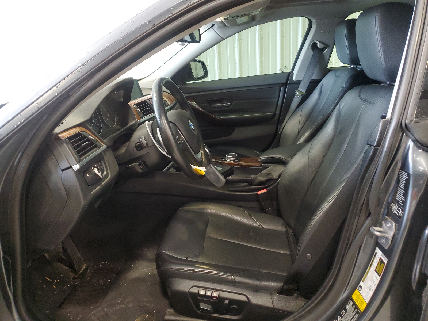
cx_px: 214
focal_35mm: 26
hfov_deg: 67.3
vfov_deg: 53.1
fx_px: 321
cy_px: 160
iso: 293
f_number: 1.5
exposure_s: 1/30
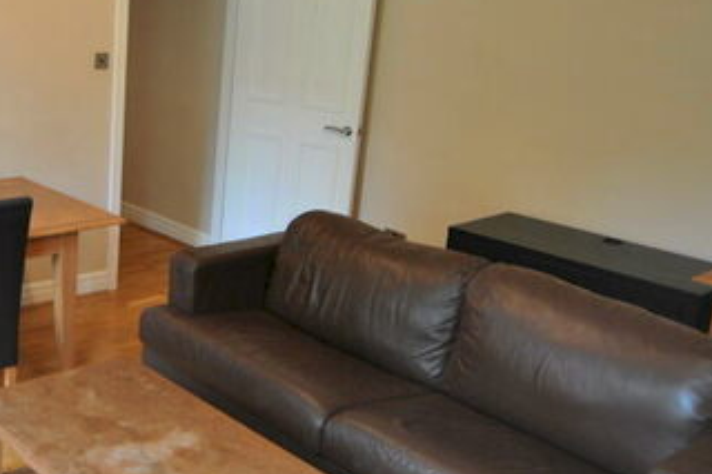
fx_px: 909
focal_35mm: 46
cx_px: 118
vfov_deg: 29.2
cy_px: 223
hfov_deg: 40.5
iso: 400
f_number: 4.8
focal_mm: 14
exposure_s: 1/25
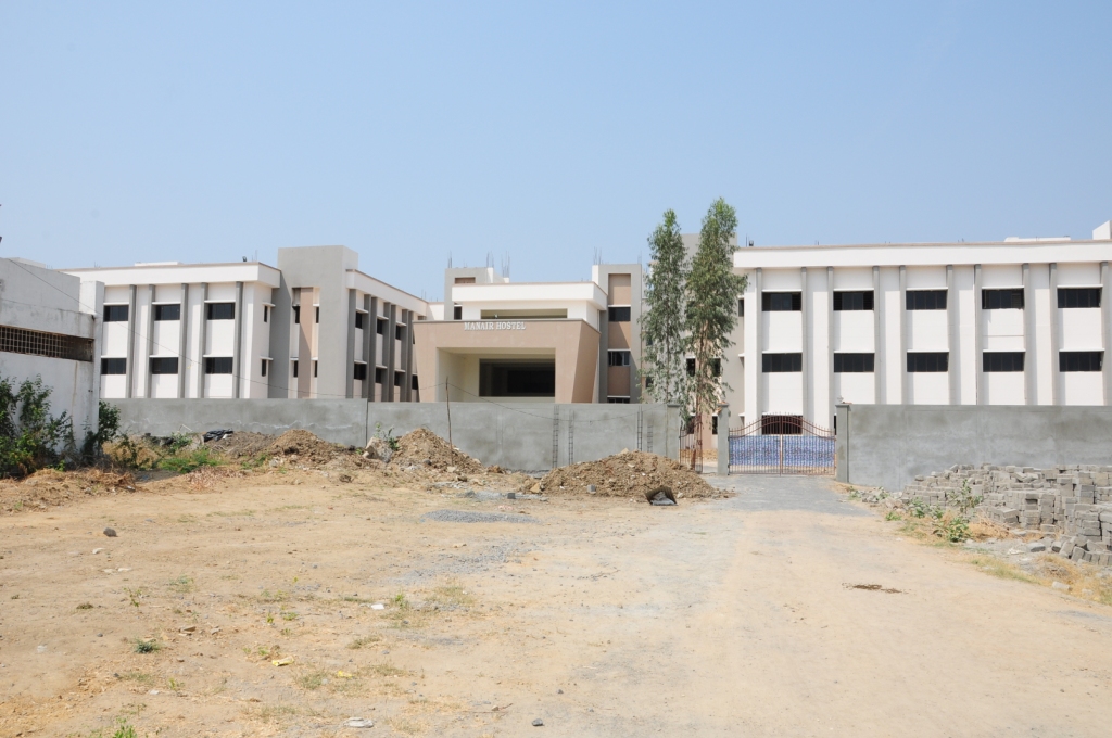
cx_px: 556
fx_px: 972
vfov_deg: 41.6
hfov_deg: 59.6
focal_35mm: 32
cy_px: 369
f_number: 14
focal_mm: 21
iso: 200
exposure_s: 1/125
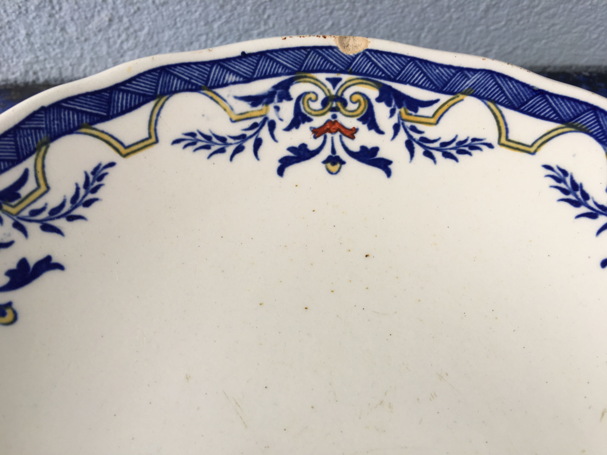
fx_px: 509
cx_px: 304
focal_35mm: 29
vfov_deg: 48.2
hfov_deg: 61.7
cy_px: 228
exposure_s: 1/50
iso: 25
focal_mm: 4.15
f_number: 2.2
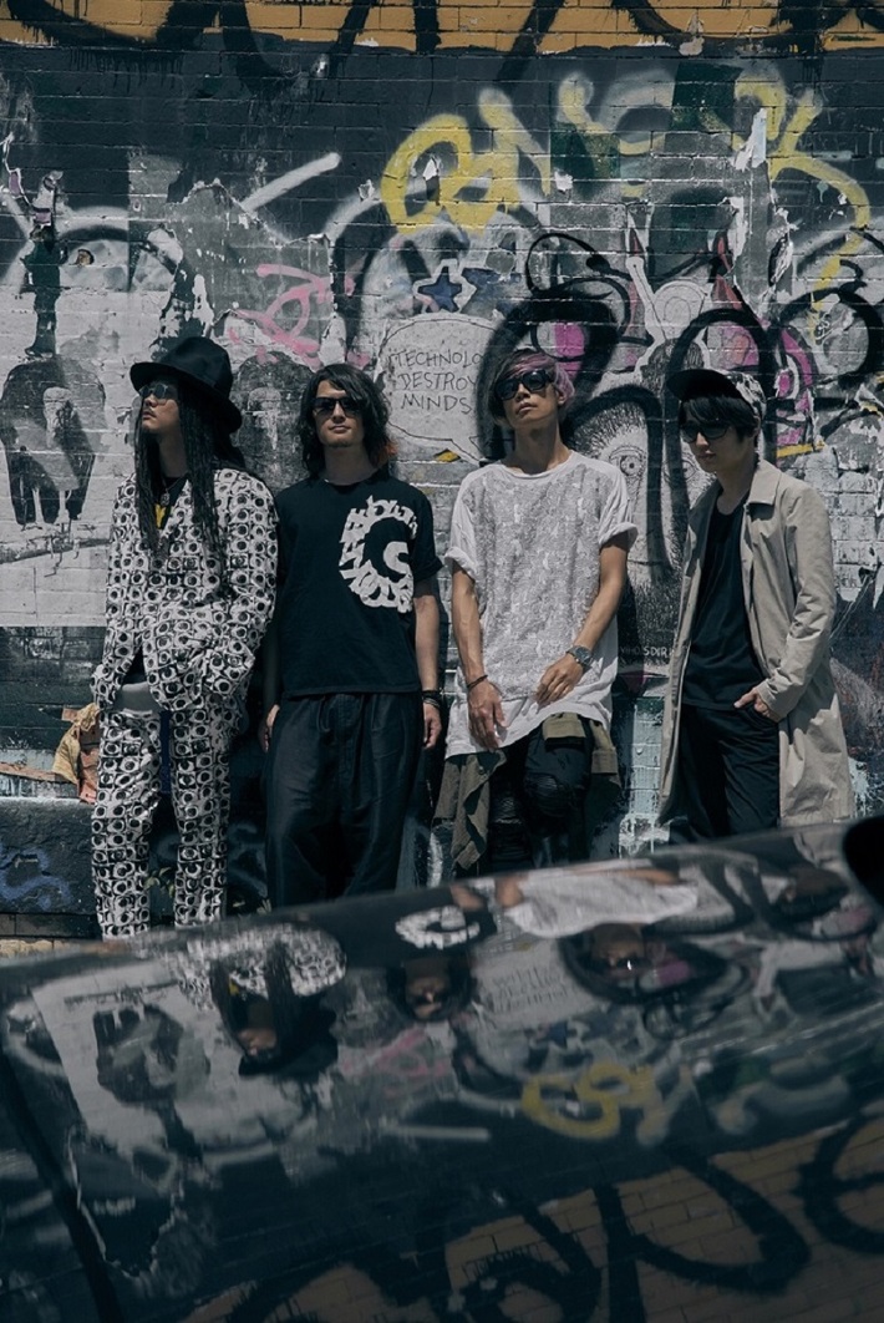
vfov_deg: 36.2
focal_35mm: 55
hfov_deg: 24.7
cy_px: 662
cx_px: 442
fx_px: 2022
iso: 160
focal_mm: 37
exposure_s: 1/1600
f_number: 5.6
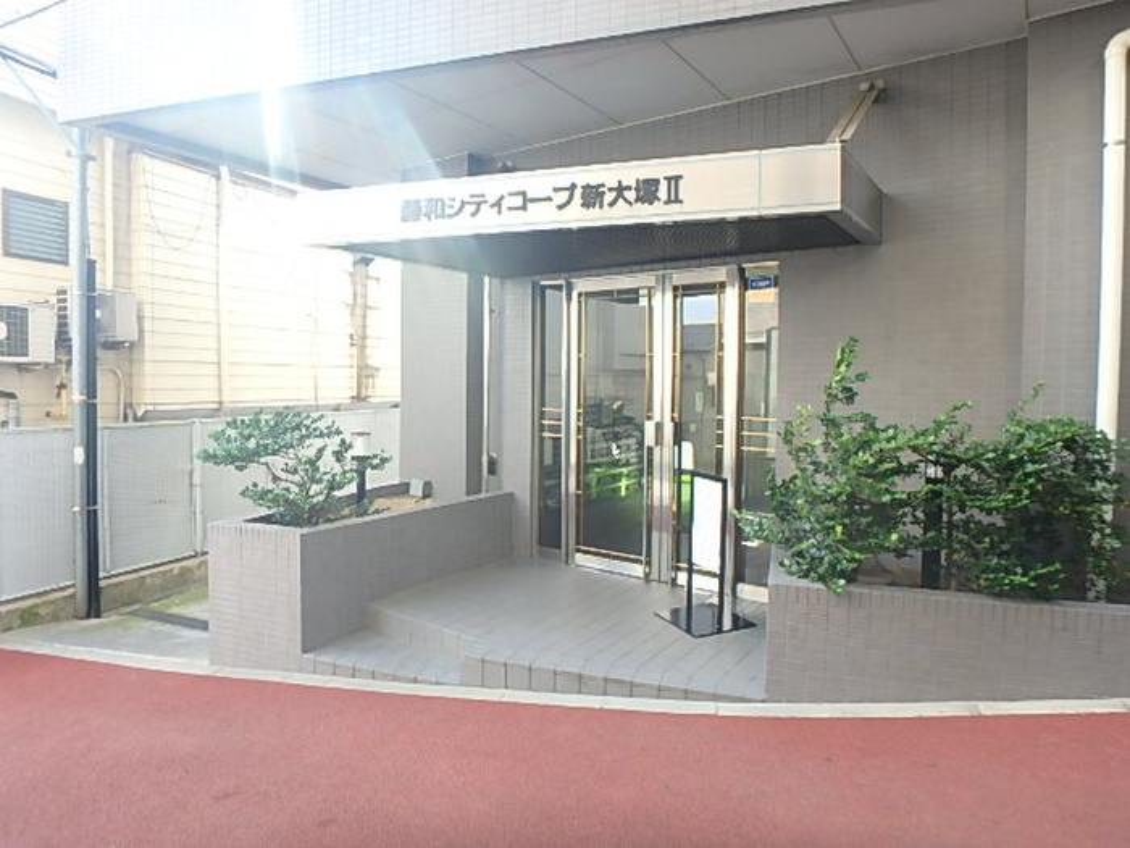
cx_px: 565
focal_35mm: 21
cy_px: 424
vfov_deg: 63.4
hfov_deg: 79.0
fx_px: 686
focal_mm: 3.7
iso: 160
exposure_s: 1/60
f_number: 3.5
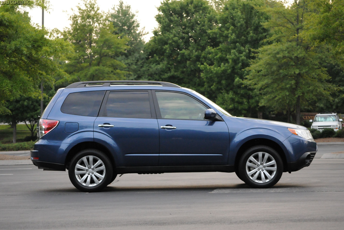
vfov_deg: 13.7
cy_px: 114
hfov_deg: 20.4
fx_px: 955
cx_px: 172
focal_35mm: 100
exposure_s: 1/640
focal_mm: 66
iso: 2000
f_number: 5.6
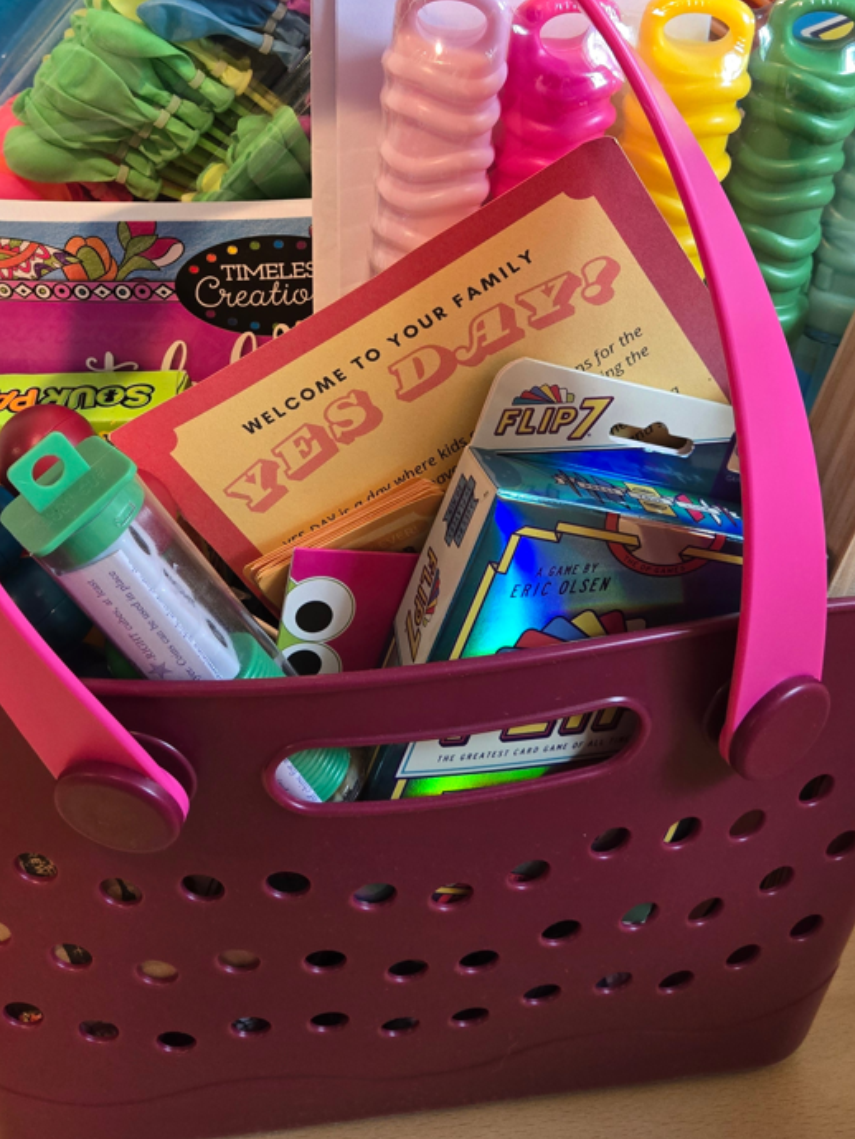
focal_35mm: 40
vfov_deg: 45.3
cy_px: 297
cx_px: 393
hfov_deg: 36.0
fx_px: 1316
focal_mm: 5.4
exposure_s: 1/120
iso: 400
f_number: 1.8
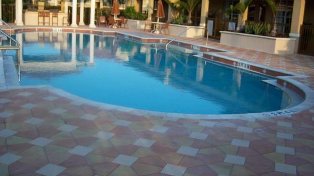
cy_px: 70
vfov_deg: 29.6
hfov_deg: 50.5
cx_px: 158
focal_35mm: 40
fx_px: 333
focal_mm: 7.5
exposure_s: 1/500
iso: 80
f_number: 2.8
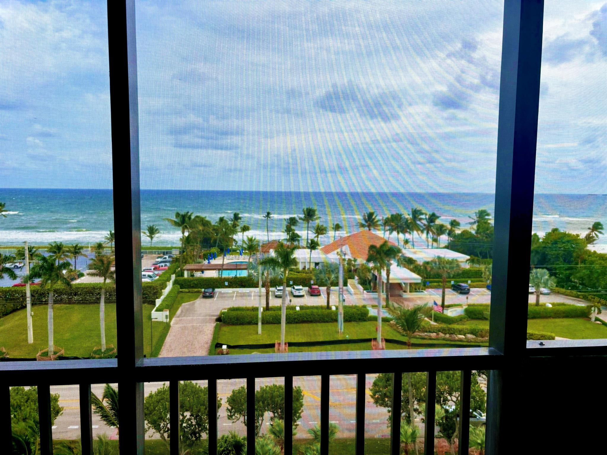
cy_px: 228
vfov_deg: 53.1
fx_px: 456
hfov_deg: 67.3
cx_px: 304
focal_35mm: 26
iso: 50
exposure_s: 1/1642
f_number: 1.6
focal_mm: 5.96
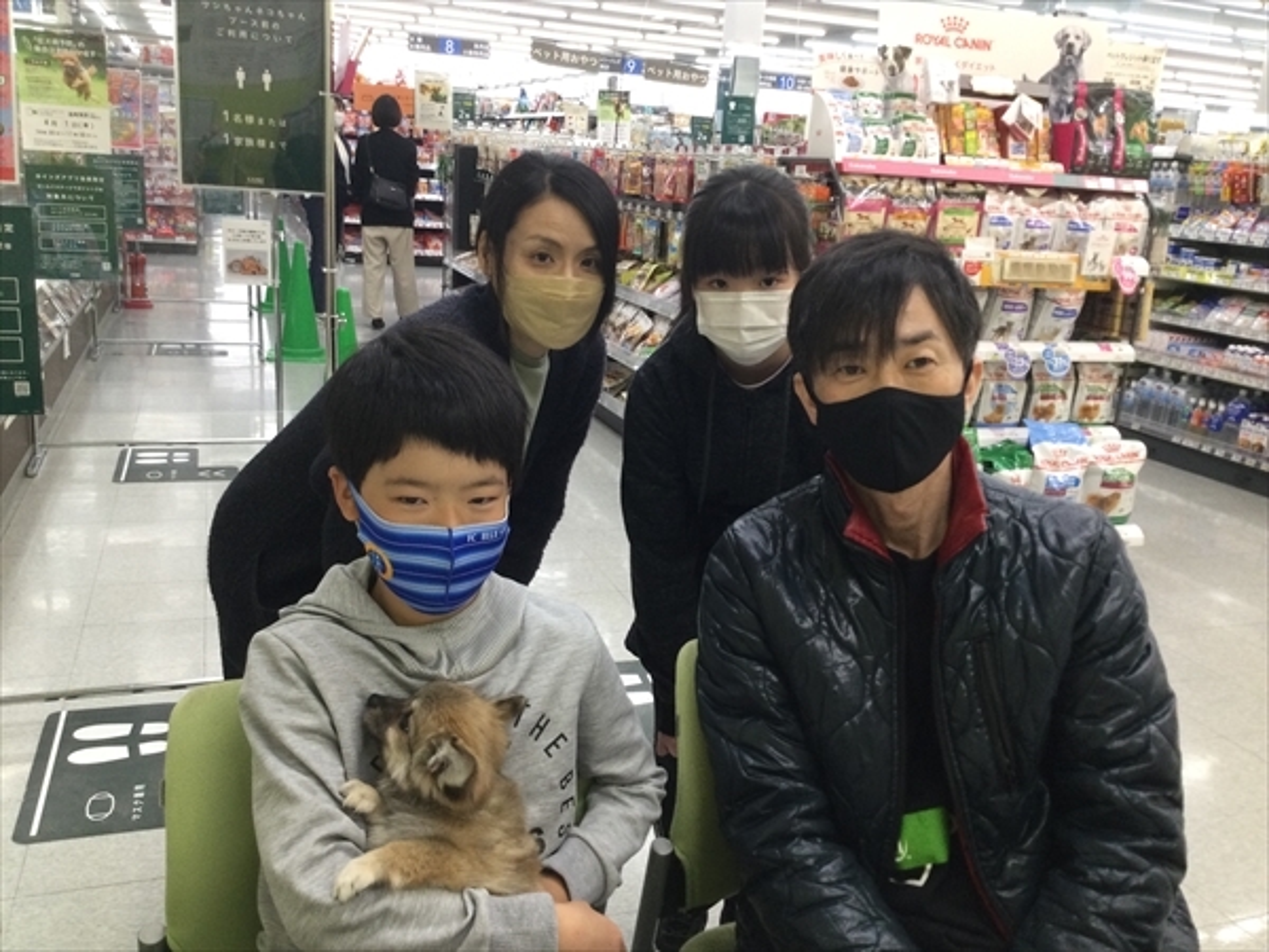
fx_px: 1136
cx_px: 634
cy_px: 476
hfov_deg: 58.4
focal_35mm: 31
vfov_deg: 45.4
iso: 80
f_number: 2.4
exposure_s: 1/30
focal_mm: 3.3
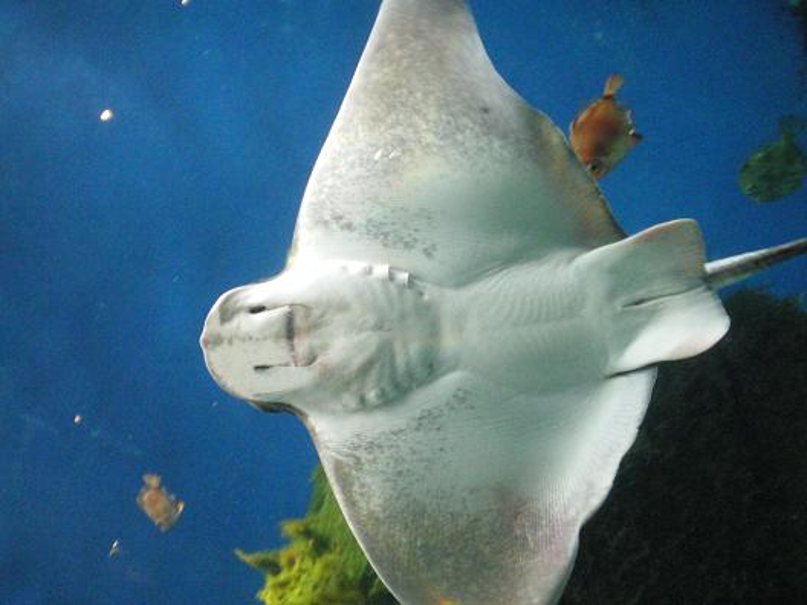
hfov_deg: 49.0
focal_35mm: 38
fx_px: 886
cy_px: 302
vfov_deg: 37.7
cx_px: 404
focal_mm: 6.3
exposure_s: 1/60
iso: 800
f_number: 3.1
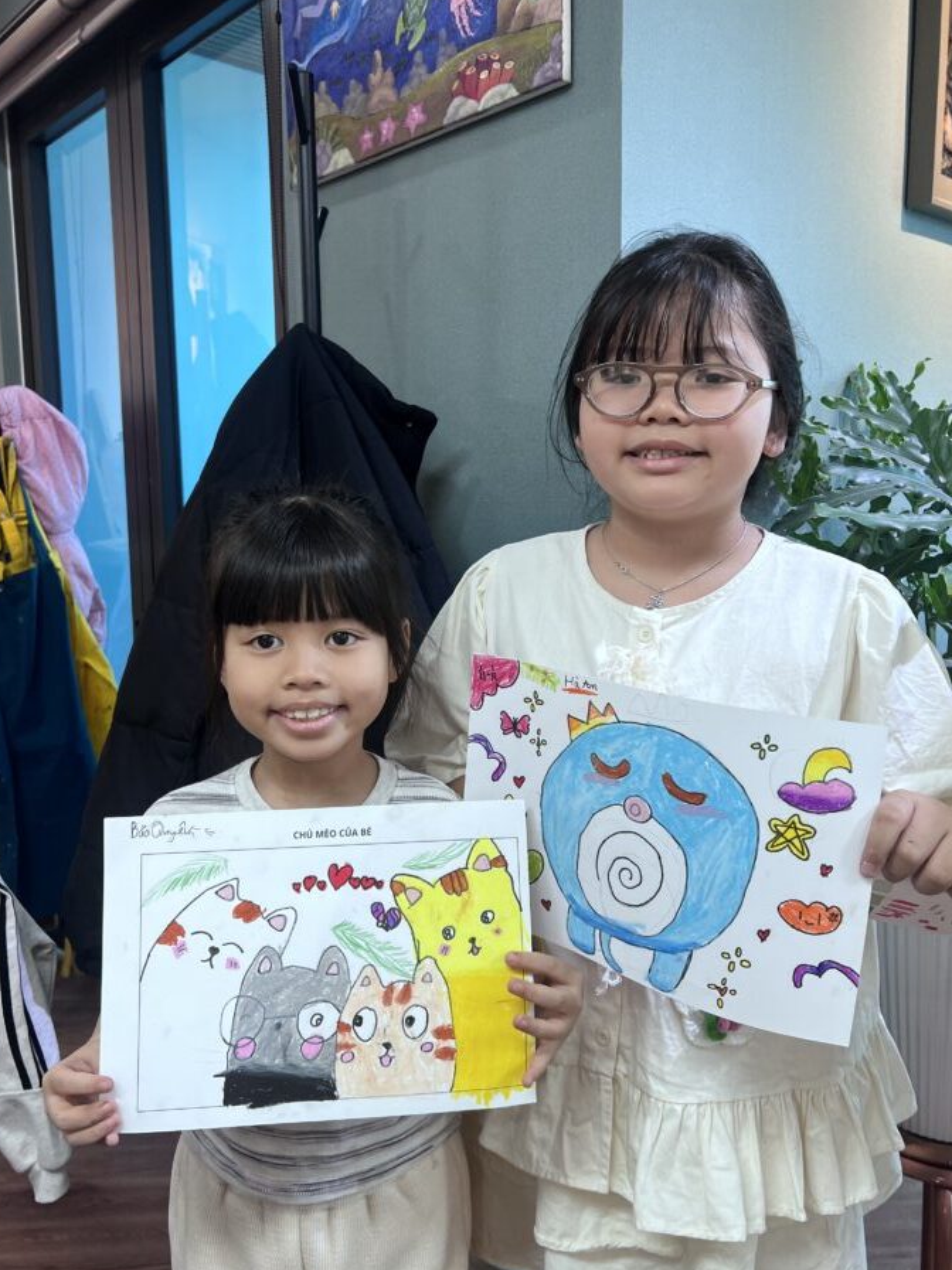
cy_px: 634
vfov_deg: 61.7
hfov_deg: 48.2
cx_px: 487
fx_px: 1064
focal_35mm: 29
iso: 50
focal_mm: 5.7
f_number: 1.5
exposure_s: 1/100
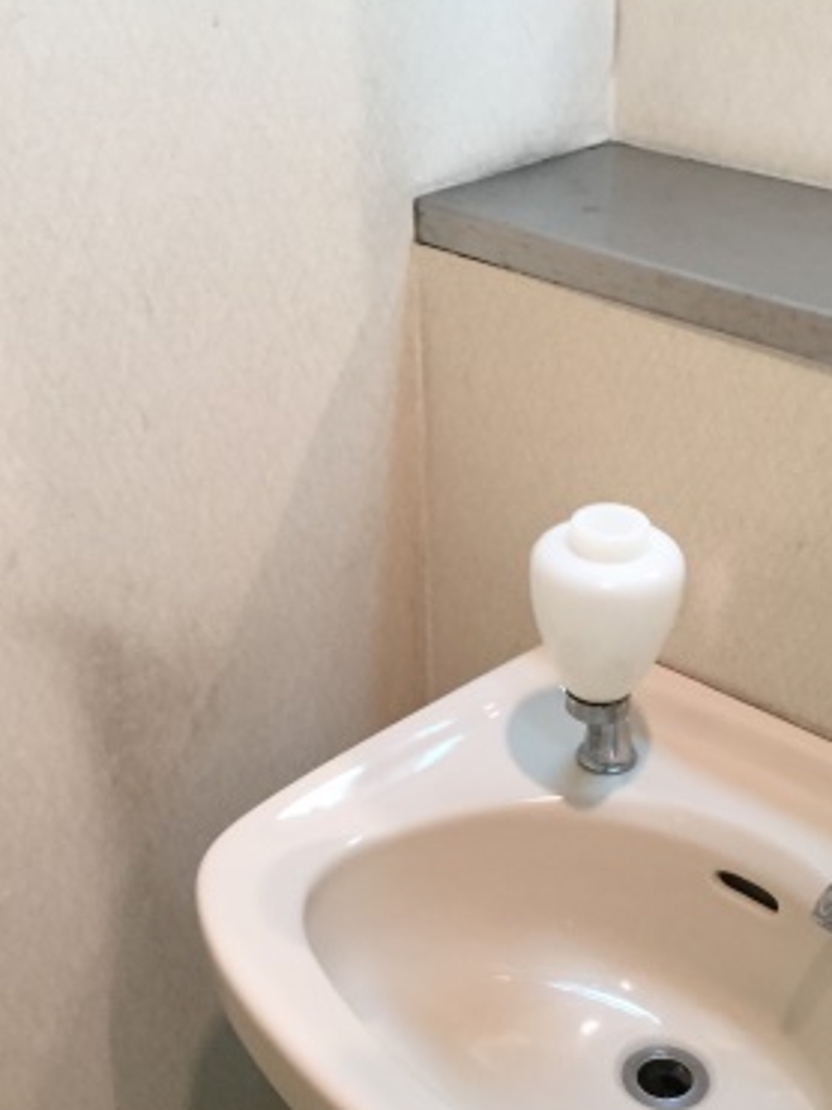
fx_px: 1603
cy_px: 676
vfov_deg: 38.0
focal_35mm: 50
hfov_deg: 29.1
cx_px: 410
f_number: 2.2
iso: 160
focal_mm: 4.15
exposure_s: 1/30
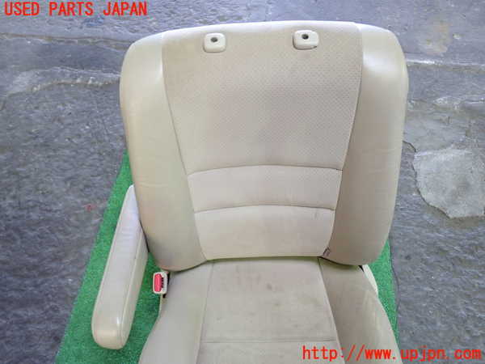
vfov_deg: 46.8
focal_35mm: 30
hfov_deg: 60.0
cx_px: 242
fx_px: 420
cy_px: 182
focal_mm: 5.4
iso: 320
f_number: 2.3
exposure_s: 1/30
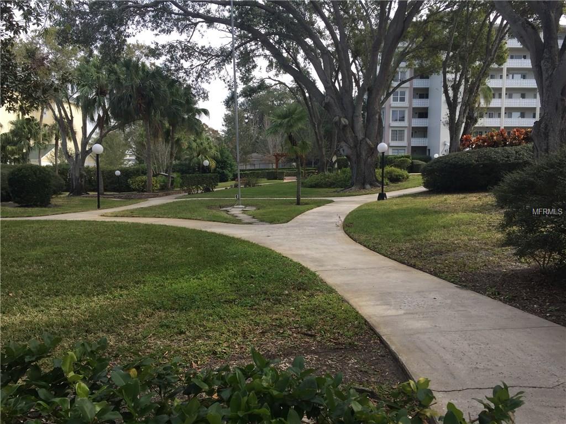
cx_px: 283
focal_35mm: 29
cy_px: 212
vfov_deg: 48.2
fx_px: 474
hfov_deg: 61.7
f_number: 2.2
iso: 32
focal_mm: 4.15
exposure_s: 1/732
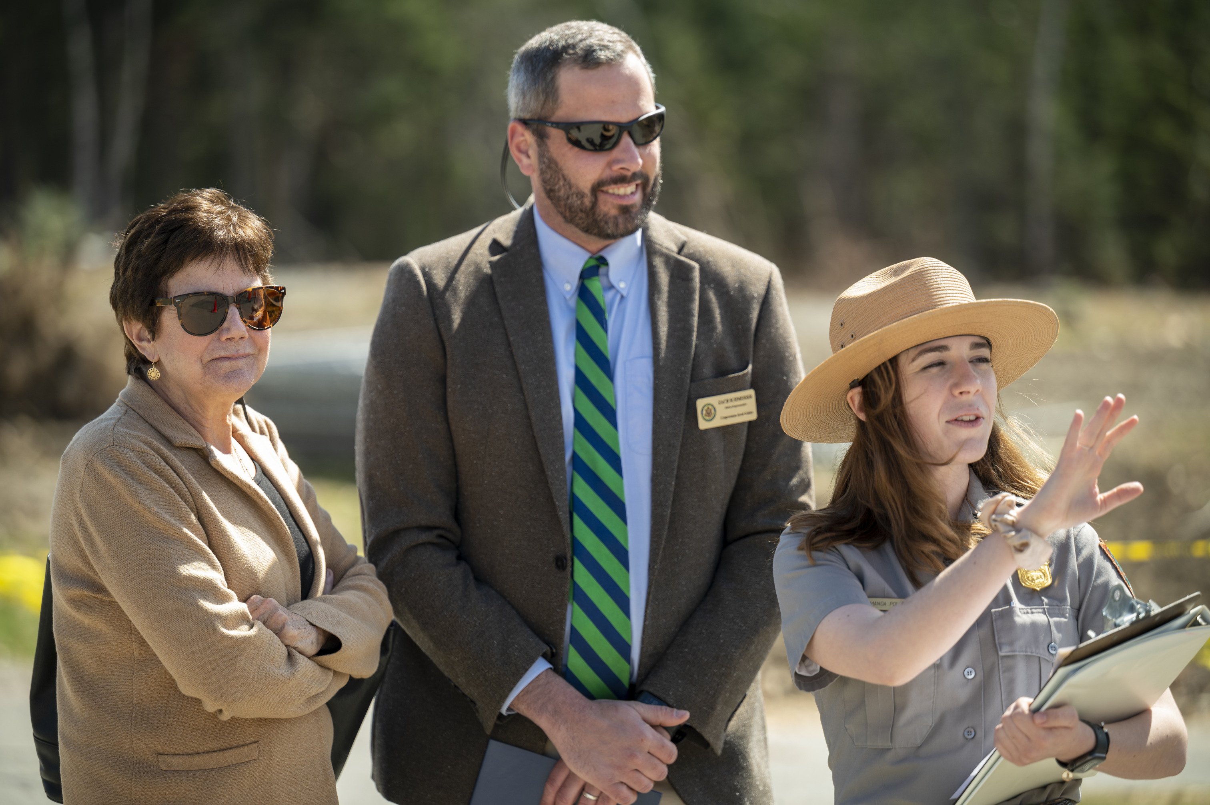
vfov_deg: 9.8
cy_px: 402
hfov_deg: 14.7
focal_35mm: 140
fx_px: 4702
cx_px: 605
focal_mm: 140
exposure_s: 1/500
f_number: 2.8
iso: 100
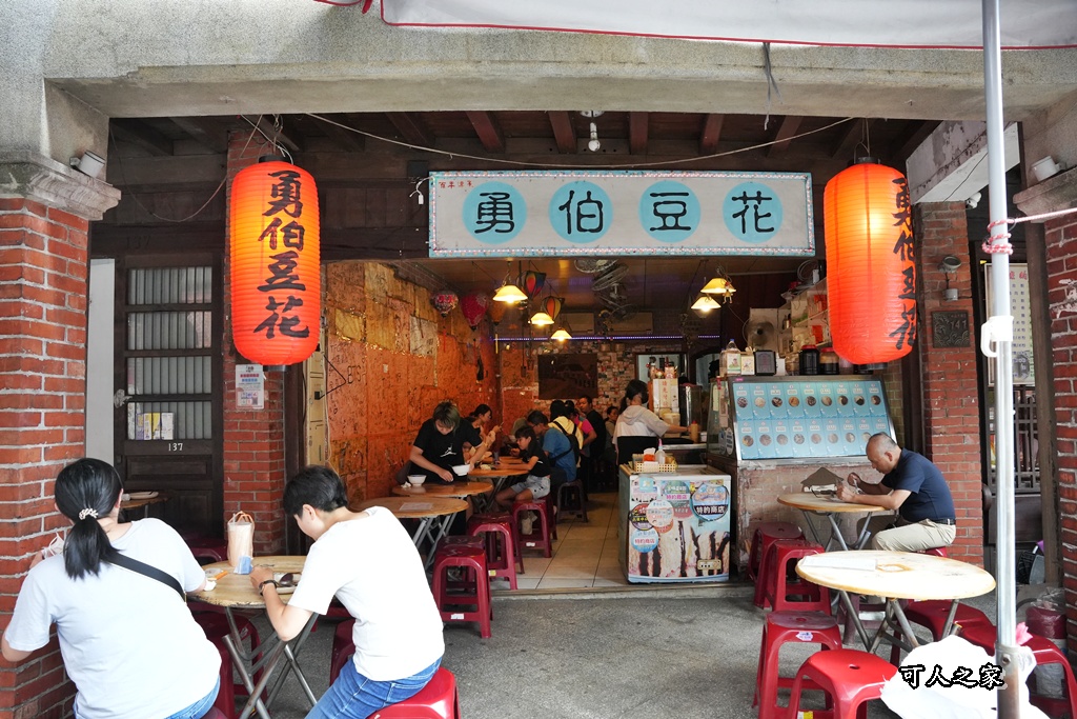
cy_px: 360
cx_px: 538
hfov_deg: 73.7
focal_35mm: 24
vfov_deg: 53.1
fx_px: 718
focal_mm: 24
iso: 3200
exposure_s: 1/200
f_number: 7.1
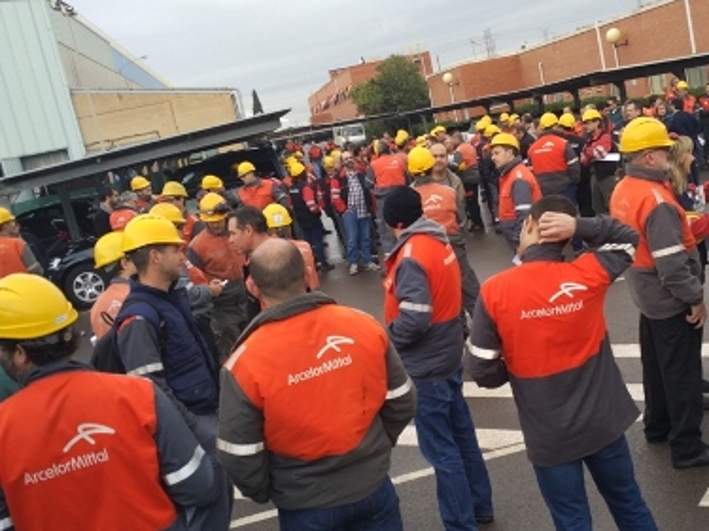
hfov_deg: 40.9
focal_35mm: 46
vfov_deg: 31.5
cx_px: 449
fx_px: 942
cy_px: 303
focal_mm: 4.12
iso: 100
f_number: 2
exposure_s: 1/149
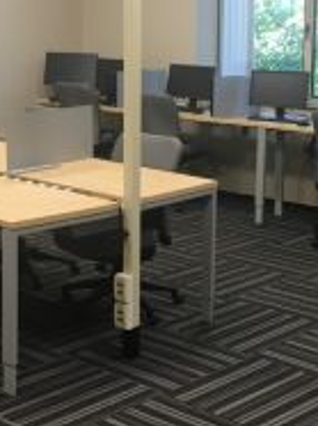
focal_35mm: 78
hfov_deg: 18.9
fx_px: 958
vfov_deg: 25.0
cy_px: 167
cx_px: 161
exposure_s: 1/30
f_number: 2.2
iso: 50
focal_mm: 4.15
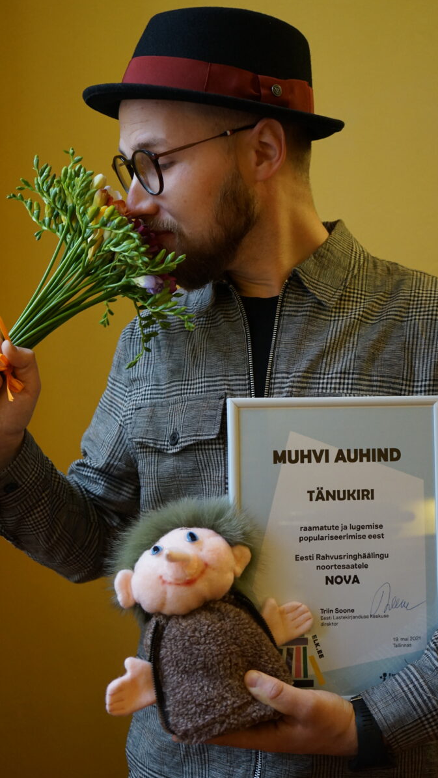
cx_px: 198
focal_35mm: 41
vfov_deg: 49.4
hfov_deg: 29.0
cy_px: 389
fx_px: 846
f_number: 4
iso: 2000
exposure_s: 1/160
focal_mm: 39
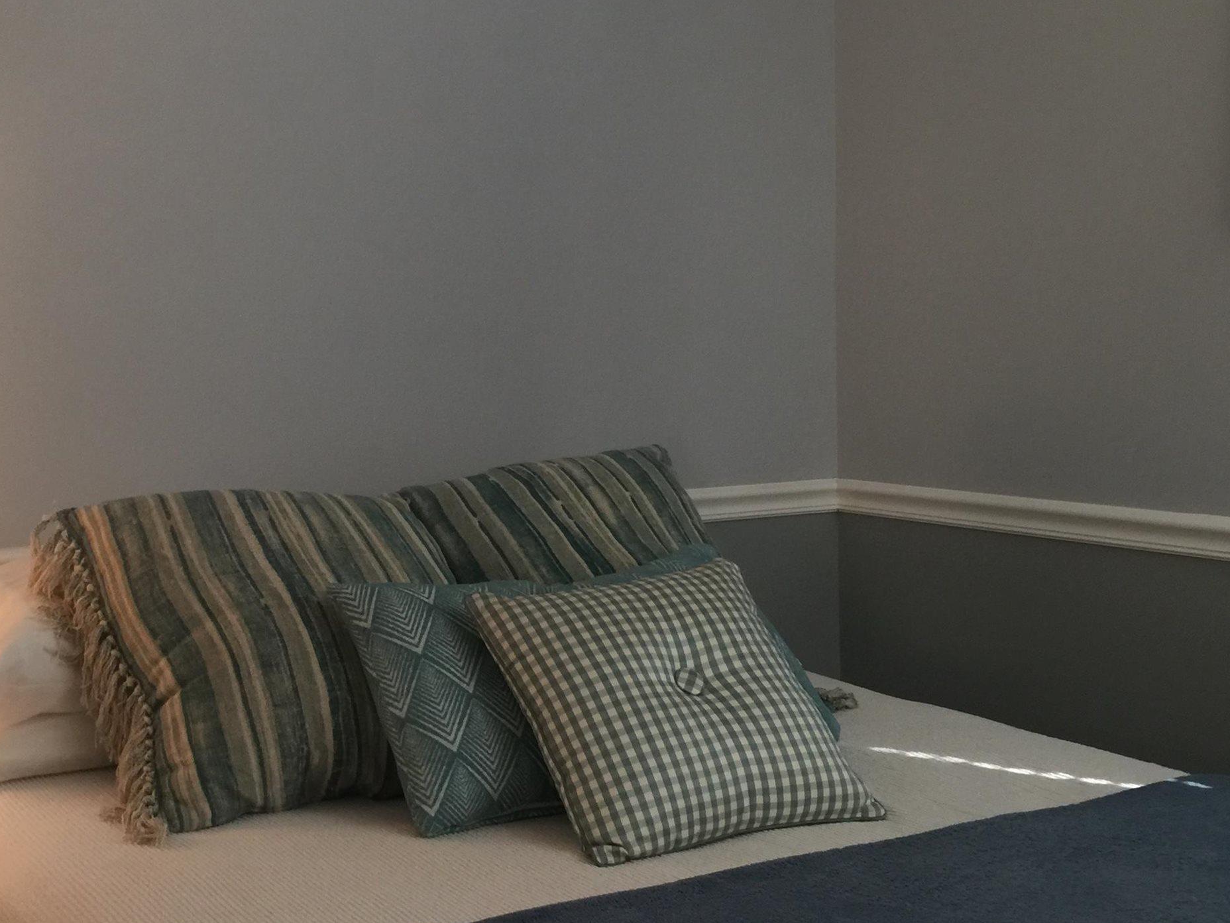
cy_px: 452
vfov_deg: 30.3
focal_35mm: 48
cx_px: 344
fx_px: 1706
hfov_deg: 38.9
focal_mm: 4.15
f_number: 2.2
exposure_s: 1/15
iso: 64
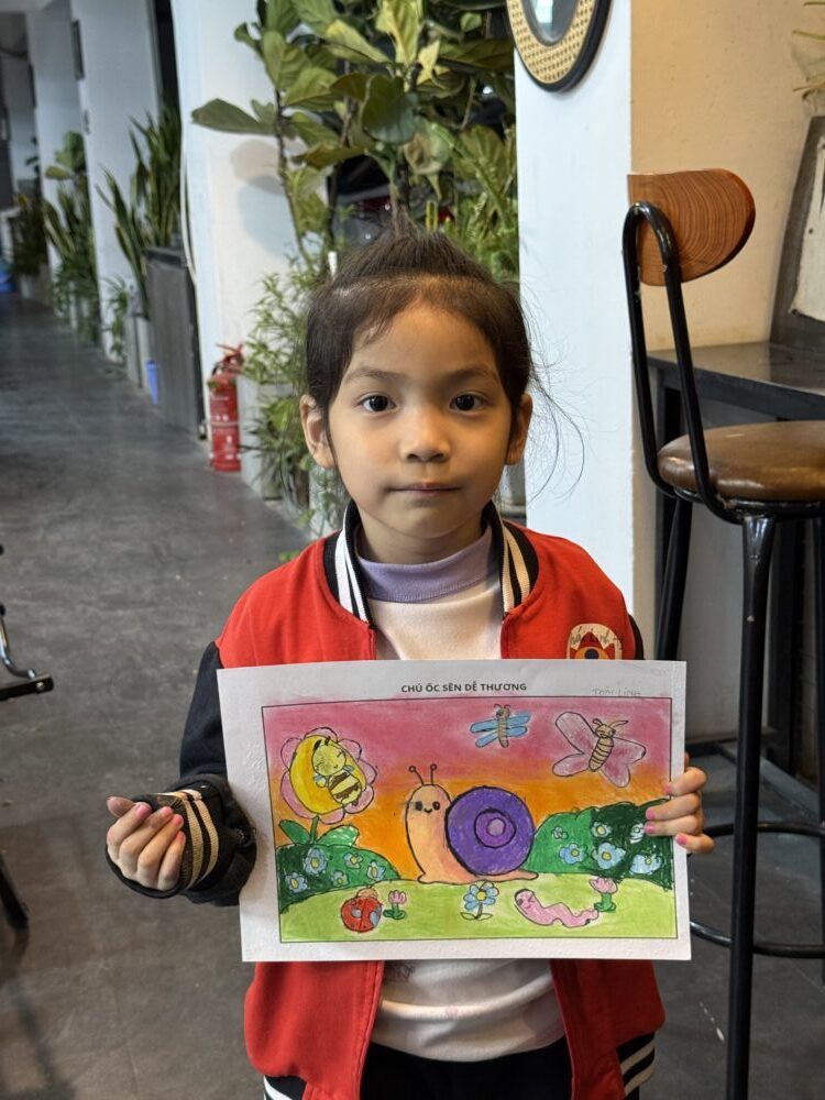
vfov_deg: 39.7
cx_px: 412
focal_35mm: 48
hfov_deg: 30.3
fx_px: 1525
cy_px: 550
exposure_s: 1/50
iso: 250
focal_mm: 6.76
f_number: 1.78
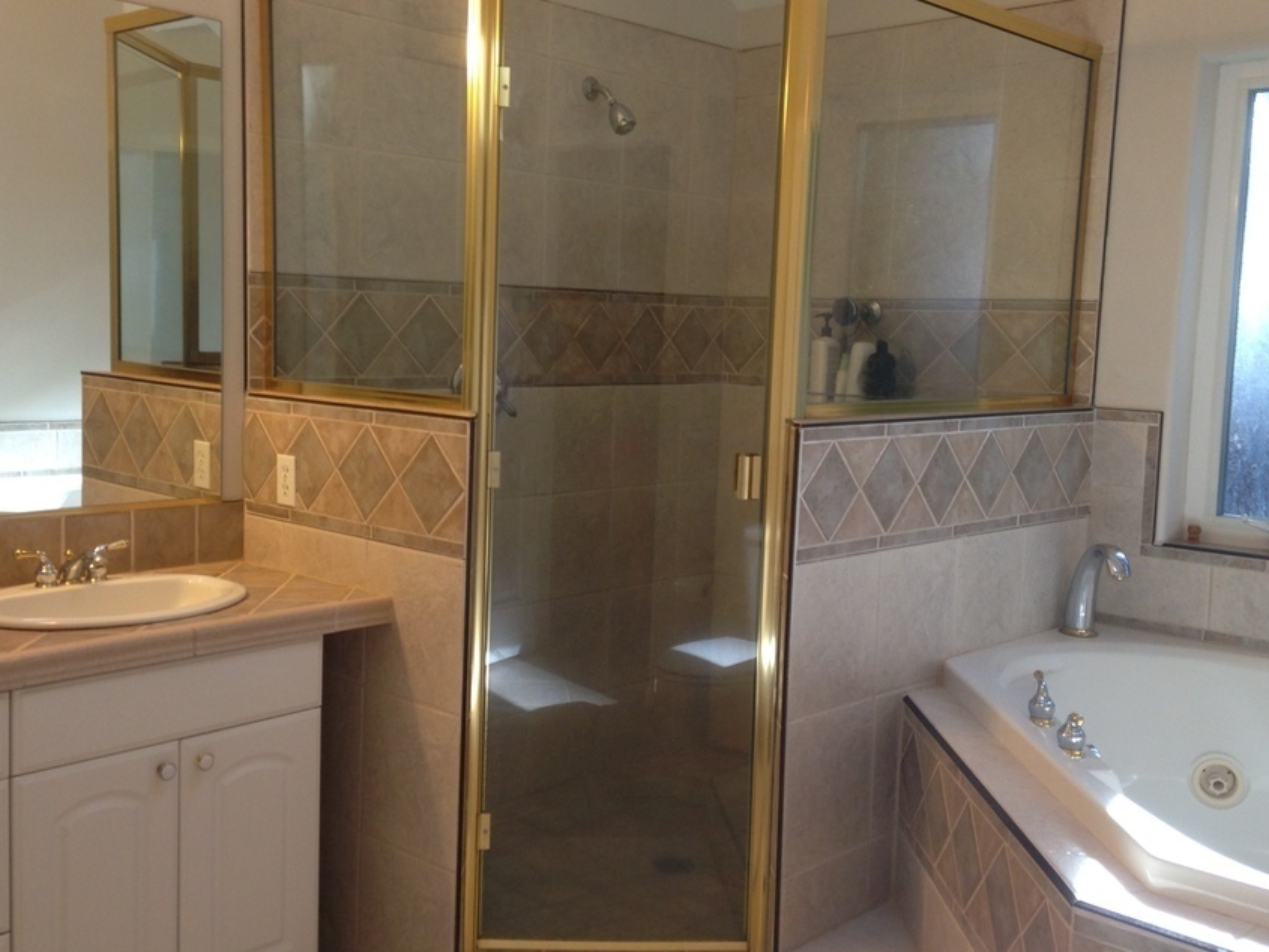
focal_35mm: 40
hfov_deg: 46.8
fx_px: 1467
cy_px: 458
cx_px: 598
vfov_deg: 36.0
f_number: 2.4
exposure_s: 1/20
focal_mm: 4.12
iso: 64
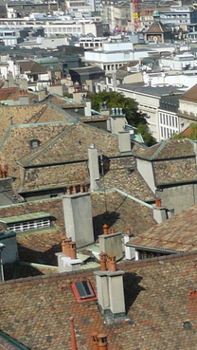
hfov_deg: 7.9
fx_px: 1261
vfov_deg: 15.7
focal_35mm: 136
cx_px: 562
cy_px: 260
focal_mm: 6
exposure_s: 1/500
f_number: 6.3
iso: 100
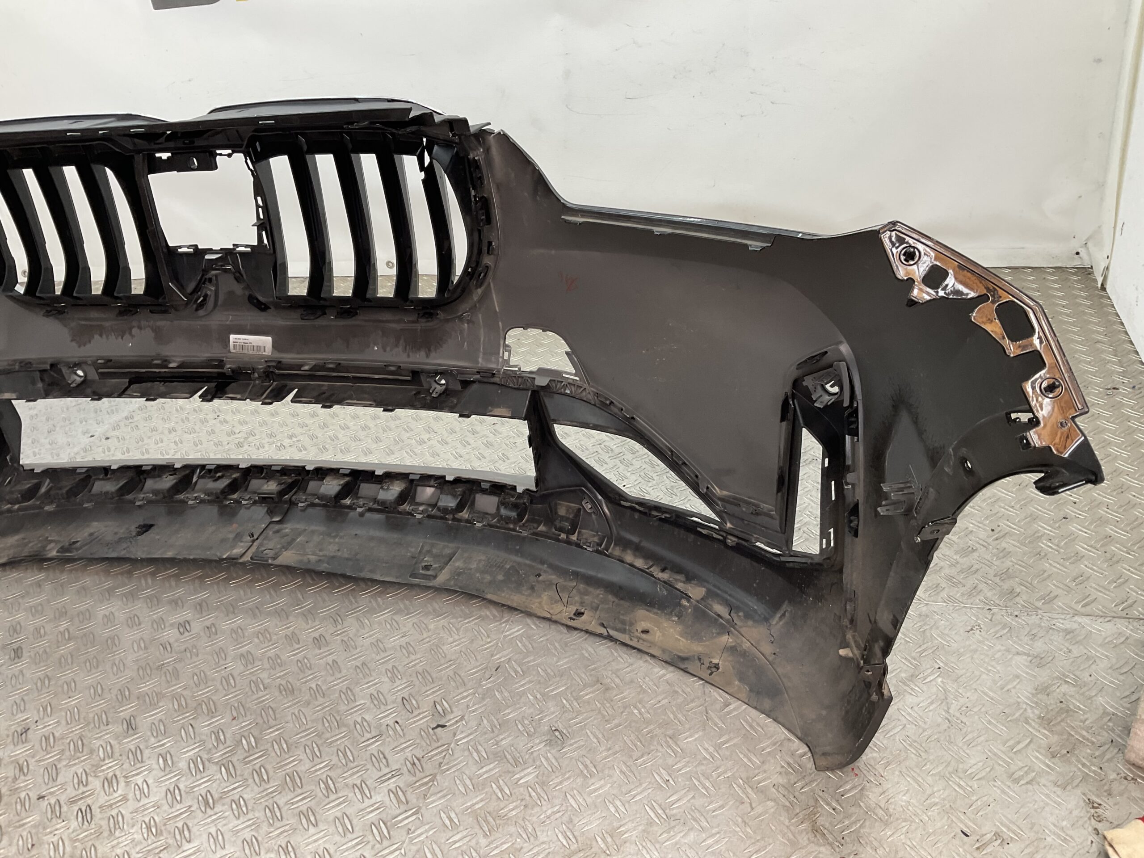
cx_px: 572
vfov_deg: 48.2
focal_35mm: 29
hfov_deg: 61.7
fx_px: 958
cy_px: 429
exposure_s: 1/100
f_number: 1.8
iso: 32
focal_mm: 3
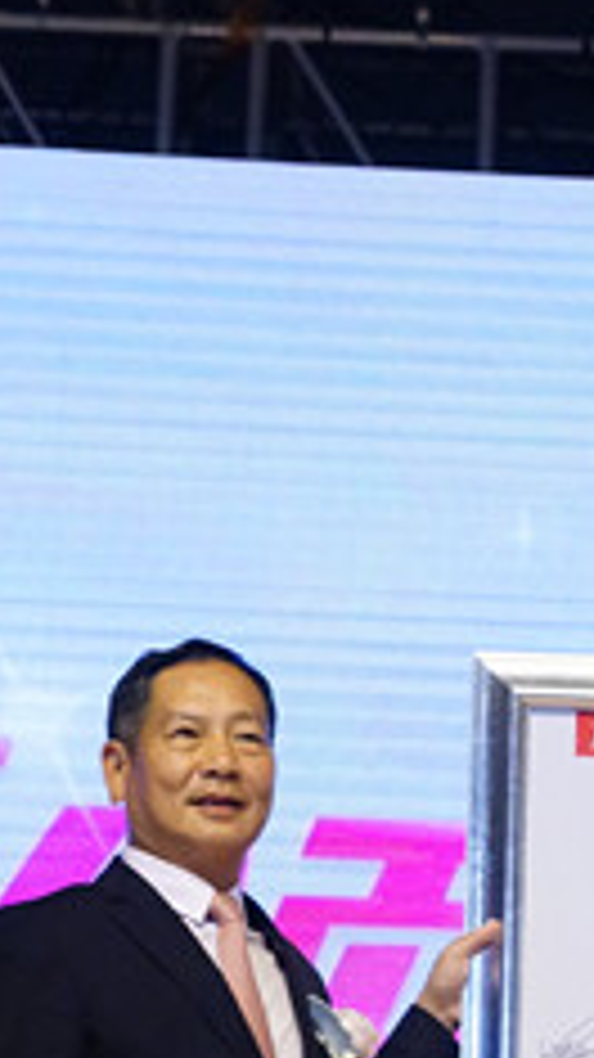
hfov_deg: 9.6
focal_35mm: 125
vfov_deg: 16.7
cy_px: 1137
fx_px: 3504
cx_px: 716
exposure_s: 1/400
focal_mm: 35
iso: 3200
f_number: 5
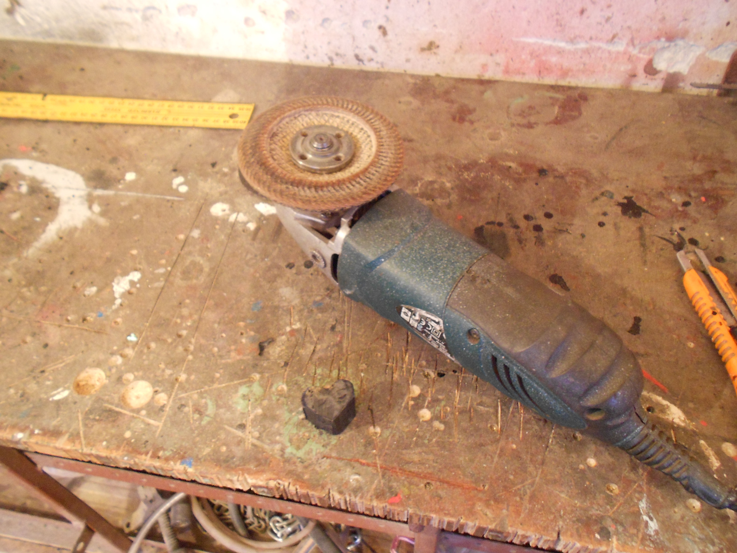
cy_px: 276
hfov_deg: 67.3
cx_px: 368
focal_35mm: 26
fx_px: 554
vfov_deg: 53.1
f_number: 3.2
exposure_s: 1/1.6
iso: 400
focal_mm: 4.6
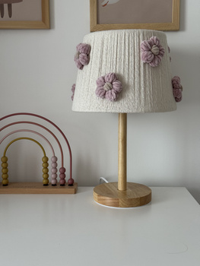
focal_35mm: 48
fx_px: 369
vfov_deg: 39.6
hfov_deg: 30.3
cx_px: 100
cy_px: 133
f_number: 1.78
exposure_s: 1/118
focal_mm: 6.76
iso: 100
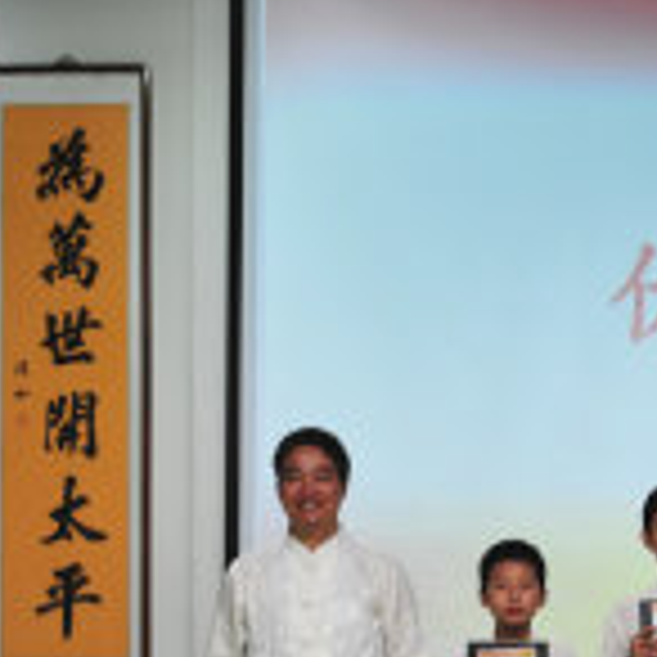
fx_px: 2942
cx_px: 864
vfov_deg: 12.7
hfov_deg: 12.3
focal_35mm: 137
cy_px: 457
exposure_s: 1/40
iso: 200
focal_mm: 32
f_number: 3.2
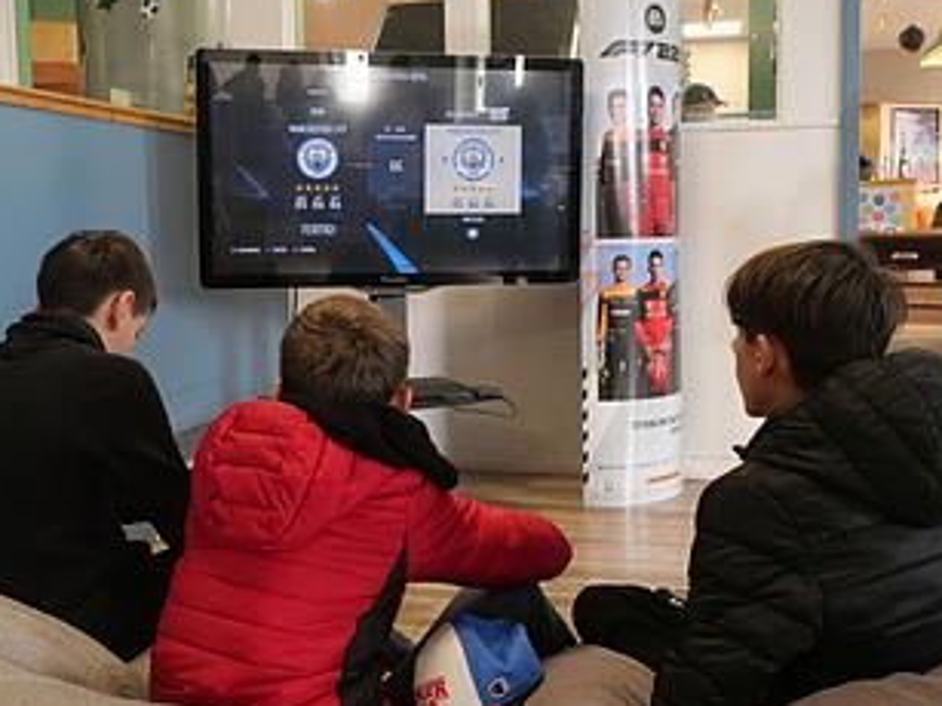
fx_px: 1061
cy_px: 316
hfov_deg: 47.8
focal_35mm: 39
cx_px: 430
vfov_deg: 36.8
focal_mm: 17
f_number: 11
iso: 3200
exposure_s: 1/30
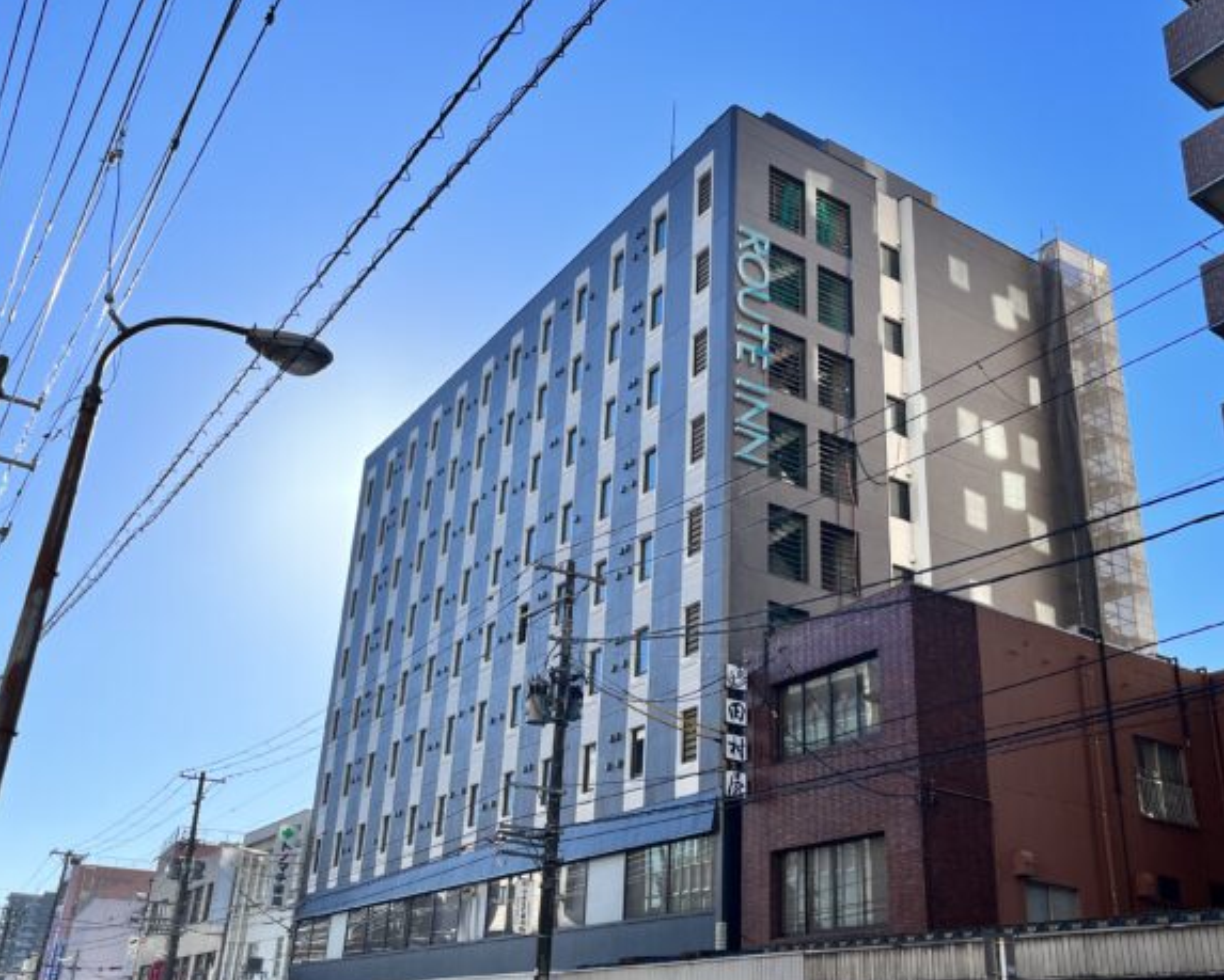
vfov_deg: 43.4
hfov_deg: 52.8
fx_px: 1232
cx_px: 645
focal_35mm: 34
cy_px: 527
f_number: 1.6
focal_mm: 5.1
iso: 50
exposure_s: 1/4016
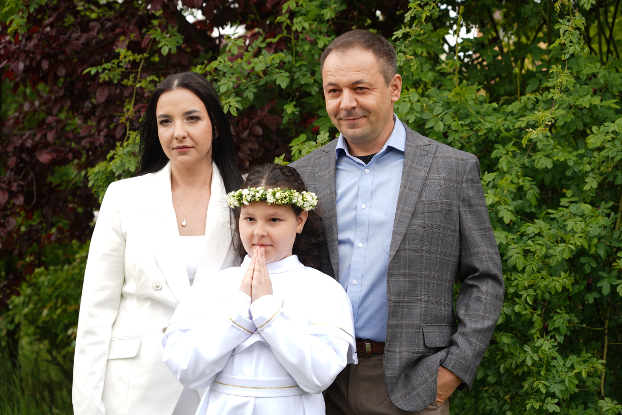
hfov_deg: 24.8
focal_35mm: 82
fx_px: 1417
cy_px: 208
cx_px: 311
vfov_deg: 16.7
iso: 80
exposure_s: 1/100
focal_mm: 82
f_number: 5
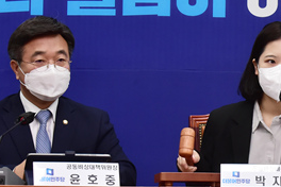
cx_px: 274
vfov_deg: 7.1
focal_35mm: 194
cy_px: 134
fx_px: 1514
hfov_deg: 10.5
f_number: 10
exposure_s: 1/160
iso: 3200
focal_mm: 80
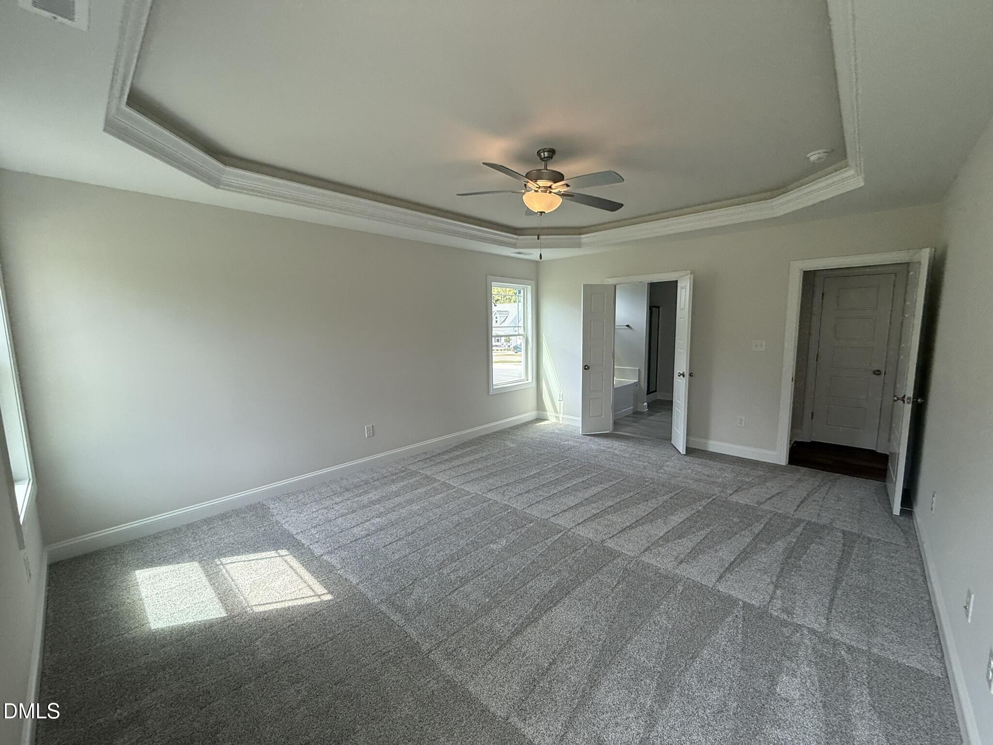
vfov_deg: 85.7
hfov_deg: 102.1
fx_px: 402
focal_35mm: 14
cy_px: 372
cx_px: 496
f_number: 2.2
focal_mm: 2.22
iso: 64
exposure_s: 1/189
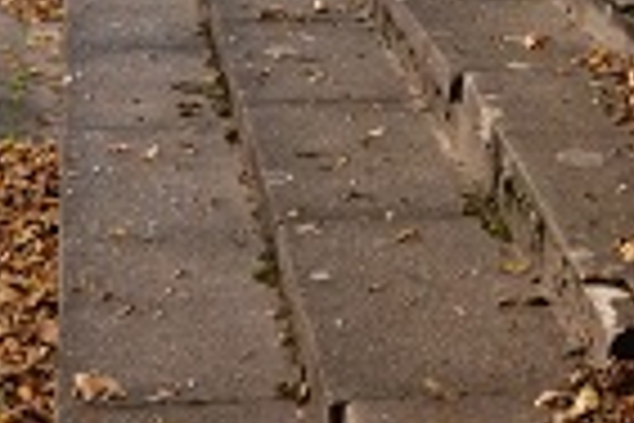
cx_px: 594
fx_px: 2307
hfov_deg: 15.4
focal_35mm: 131
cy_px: -140
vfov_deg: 10.2
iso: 1600
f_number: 2.8
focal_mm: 15.94
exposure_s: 1/8
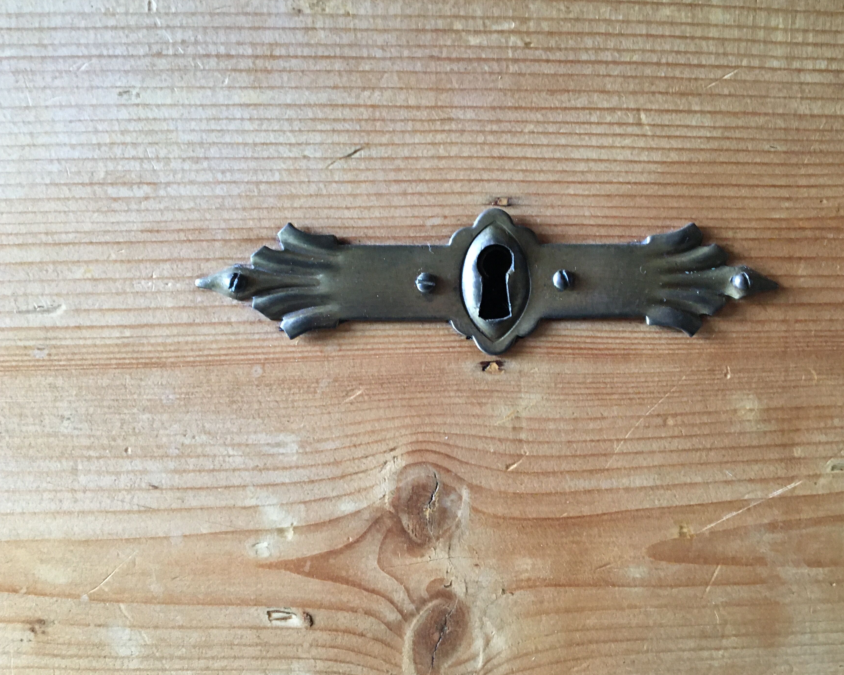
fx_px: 824
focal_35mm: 33
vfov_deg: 44.5
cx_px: 458
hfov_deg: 54.1
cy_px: 346
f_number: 2.2
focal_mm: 4.15
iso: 200
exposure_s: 1/33
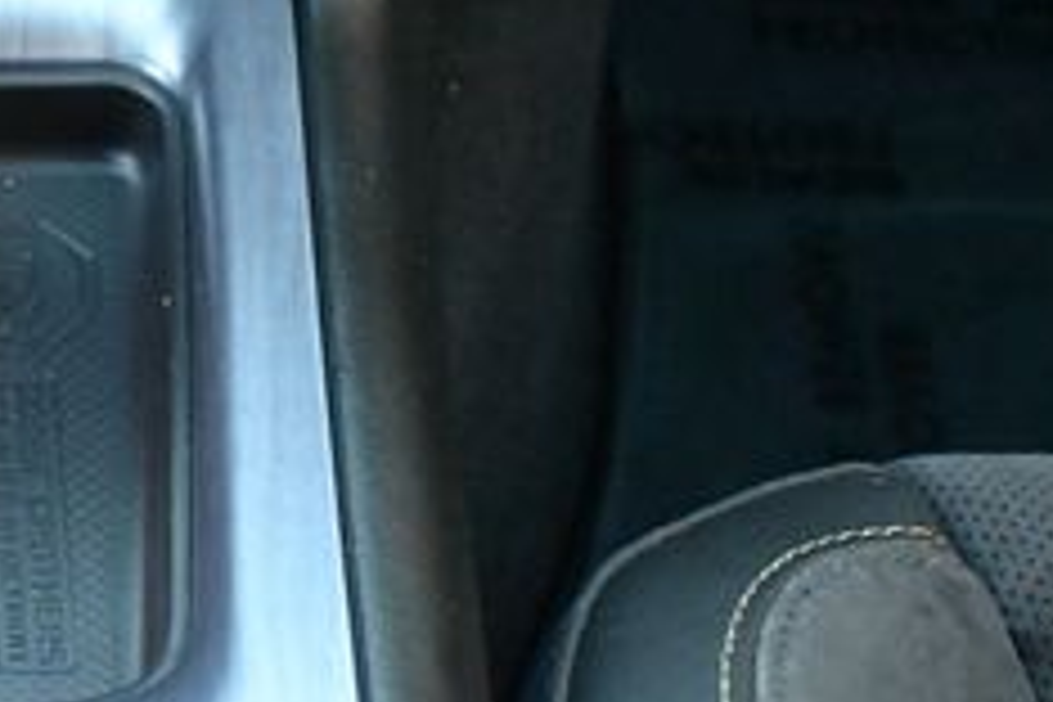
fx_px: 4193
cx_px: -256
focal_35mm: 143
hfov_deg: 13.8
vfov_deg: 9.6
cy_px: 256
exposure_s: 1/60
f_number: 5.3
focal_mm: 35
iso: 6400
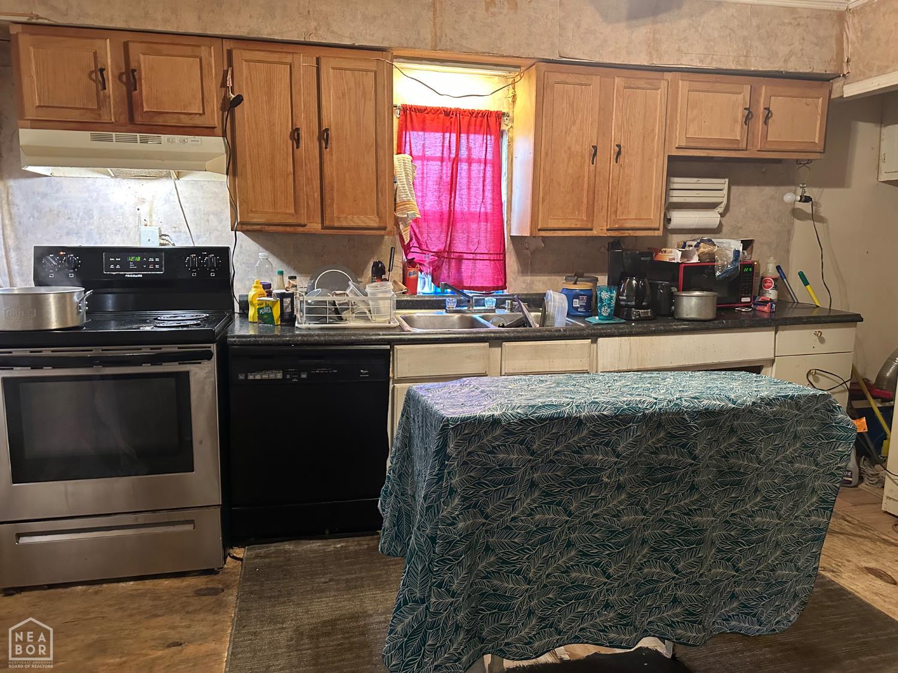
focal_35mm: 24
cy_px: 336
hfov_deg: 71.6
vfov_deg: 56.8
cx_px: 449
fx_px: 623
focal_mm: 6.86
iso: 640
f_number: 1.78
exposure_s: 1/40
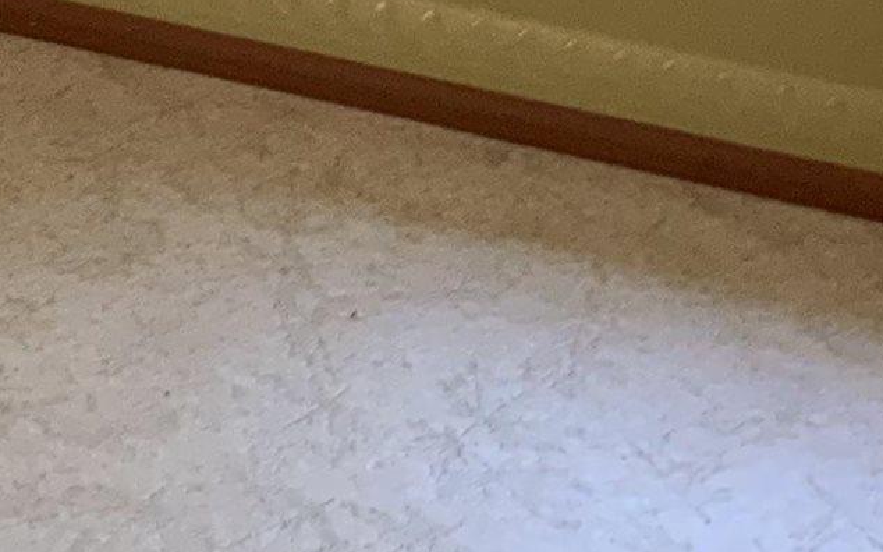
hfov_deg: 13.6
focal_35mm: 149
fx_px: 3585
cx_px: -223
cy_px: -726
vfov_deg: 8.2
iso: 160
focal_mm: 3
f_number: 1.8
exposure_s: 1/60
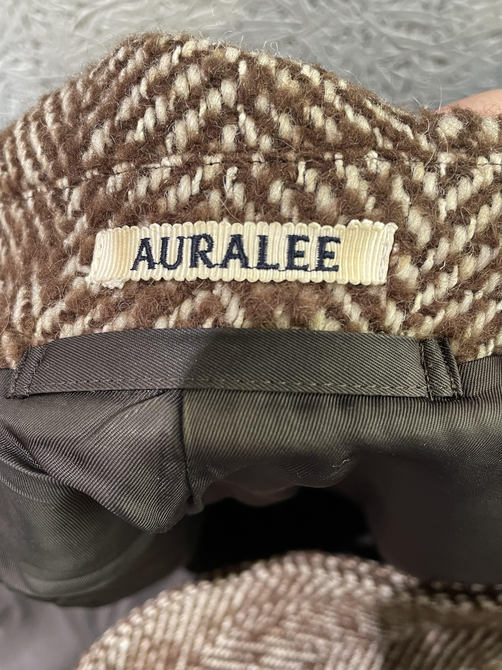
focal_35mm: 28
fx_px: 541
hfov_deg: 49.7
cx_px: 243
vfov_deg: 63.4
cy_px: 333
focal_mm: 4.2
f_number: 1.6
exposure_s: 1/50
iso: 200
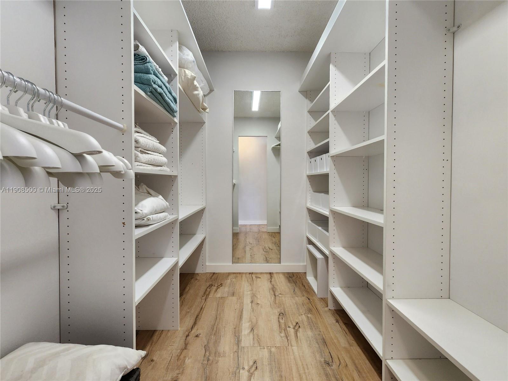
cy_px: 190
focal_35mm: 13
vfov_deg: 89.9
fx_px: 191
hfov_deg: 106.2
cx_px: 254
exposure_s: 1/60.2
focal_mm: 2.2
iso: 160
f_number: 2.2
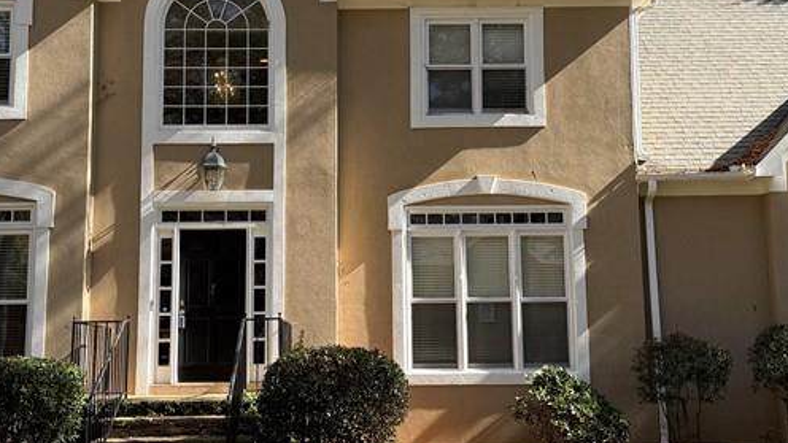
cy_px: 184
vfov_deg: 22.2
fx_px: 1128
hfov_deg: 38.5
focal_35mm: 54
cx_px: 388
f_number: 1.78
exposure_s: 1/1230
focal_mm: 6.76
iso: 80
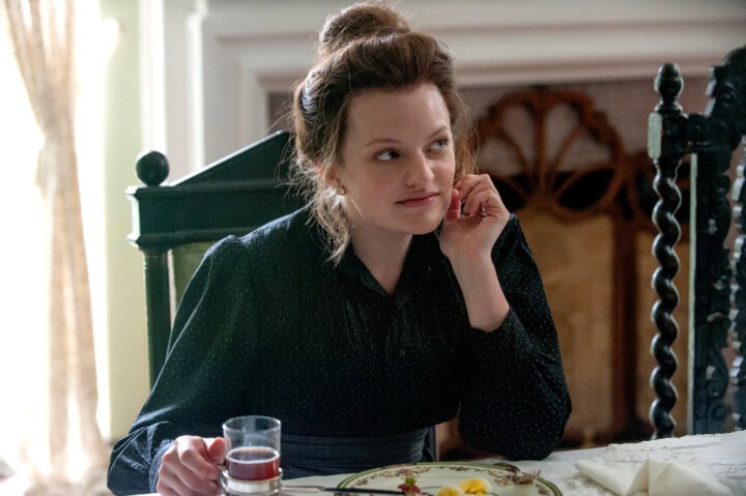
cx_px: 373
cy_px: 248
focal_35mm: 86
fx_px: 1781
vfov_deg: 15.9
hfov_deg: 23.7
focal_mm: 86
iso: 2500
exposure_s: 1/160
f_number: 4.5
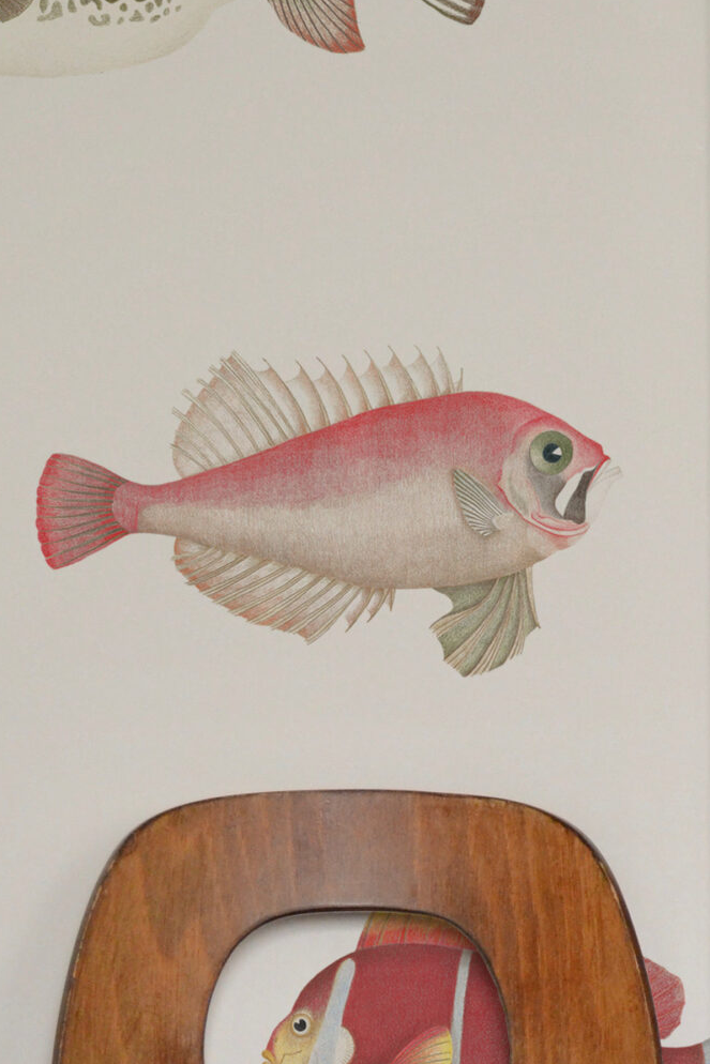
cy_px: 928
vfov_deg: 23.4
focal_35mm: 85
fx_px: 2514
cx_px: 419
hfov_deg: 16.1
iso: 1600
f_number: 8
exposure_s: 1/15
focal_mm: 22
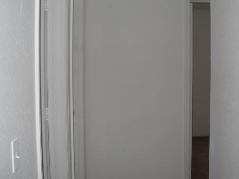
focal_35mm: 51
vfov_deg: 28.5
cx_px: 140
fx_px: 352
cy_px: 78
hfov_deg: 37.4
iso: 64
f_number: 3.1
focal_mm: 6.72
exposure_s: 1/30
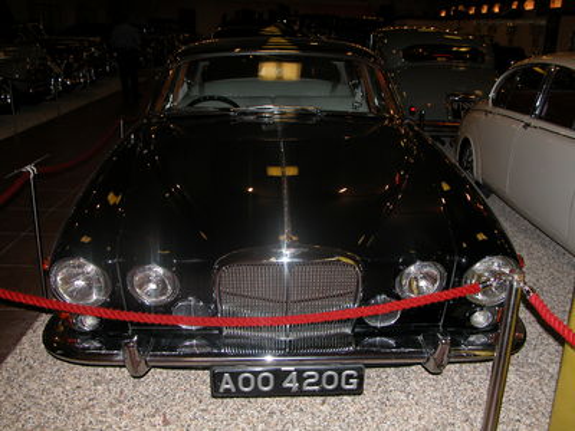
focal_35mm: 35
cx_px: 288
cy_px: 216
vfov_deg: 40.7
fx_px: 581
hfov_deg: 52.6
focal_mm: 8.9
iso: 100
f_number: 2.8
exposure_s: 1/60
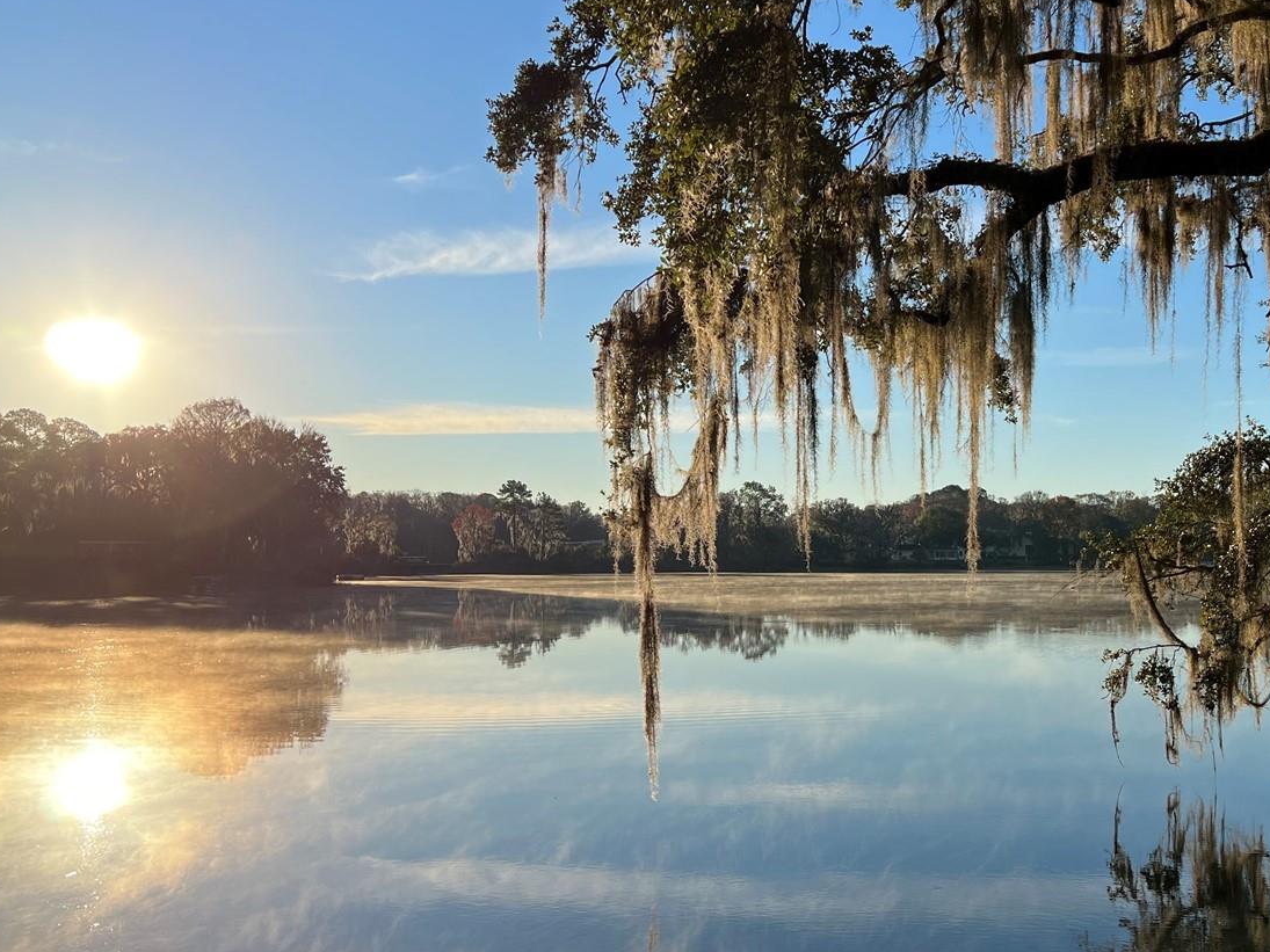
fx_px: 1394
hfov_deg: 48.2
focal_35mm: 38
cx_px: 837
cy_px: 499
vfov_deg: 37.7
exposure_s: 1/4831
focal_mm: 5.7
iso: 50
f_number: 1.5
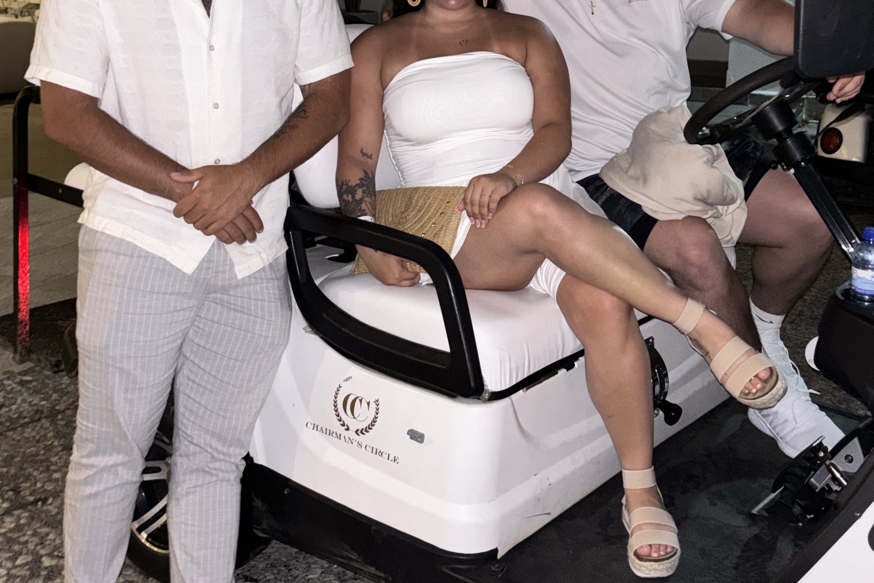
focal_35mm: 47
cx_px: 541
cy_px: 120
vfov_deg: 28.1
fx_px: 1141
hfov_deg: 41.6
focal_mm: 5.96
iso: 160
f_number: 1.6
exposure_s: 1/4
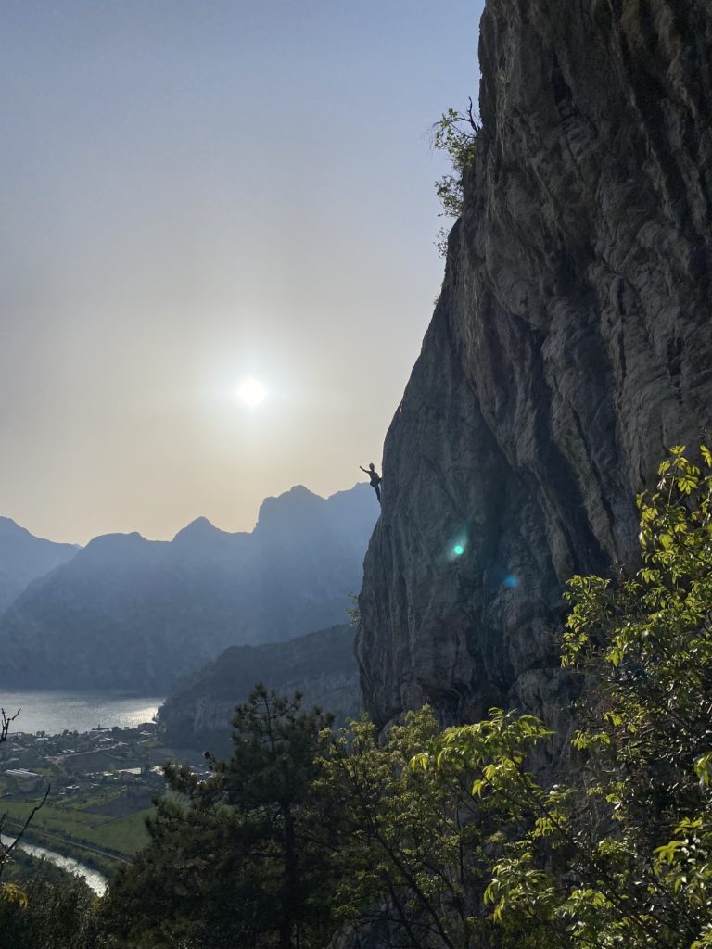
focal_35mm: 26
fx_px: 713
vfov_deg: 67.3
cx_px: 356
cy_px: 474
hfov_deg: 53.1
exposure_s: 1/14286
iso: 32
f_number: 1.8
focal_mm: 4.25
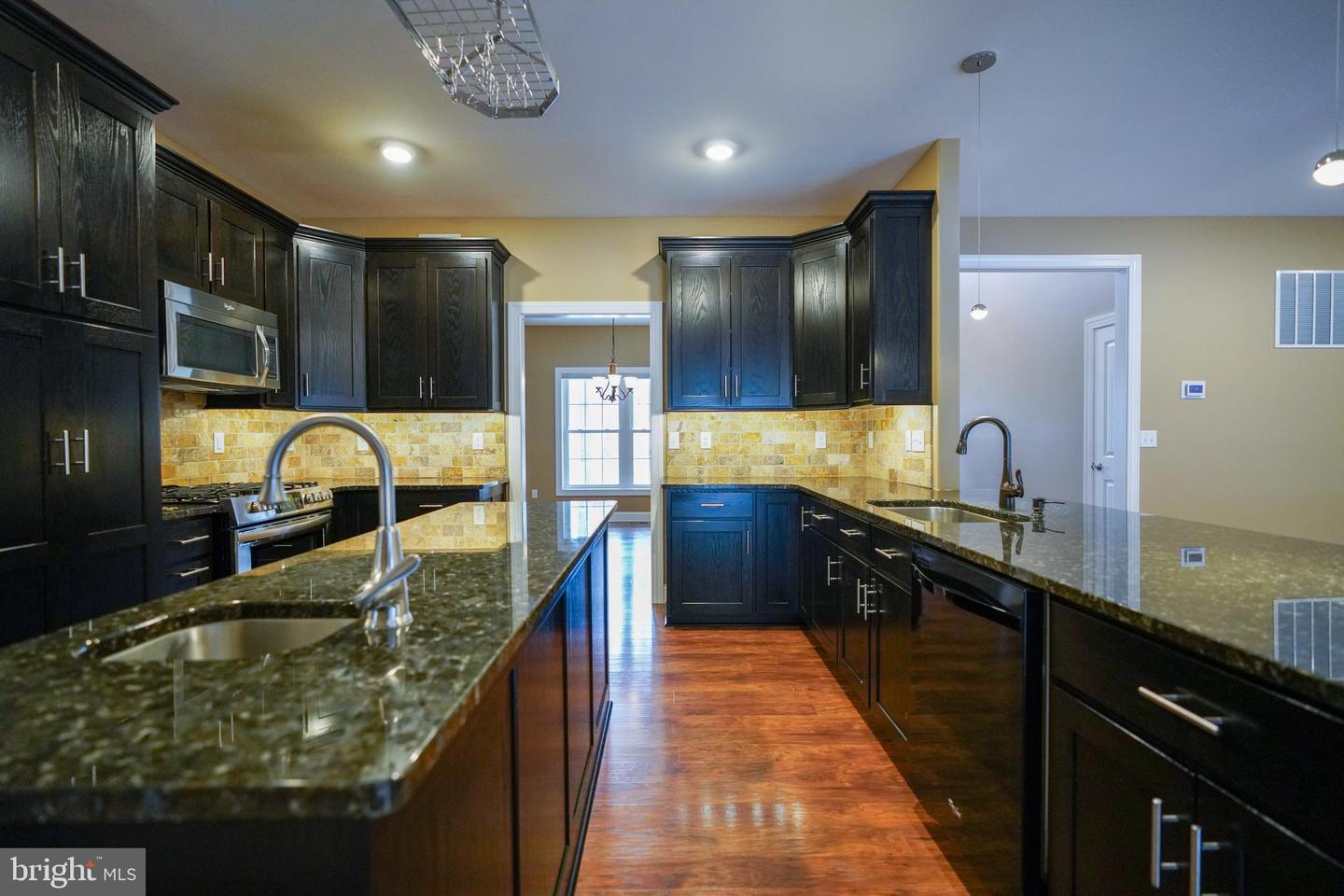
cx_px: 672
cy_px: 448
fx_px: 597
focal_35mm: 16
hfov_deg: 96.7
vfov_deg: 73.7
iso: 3200
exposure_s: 1/160
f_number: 2.8
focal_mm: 16
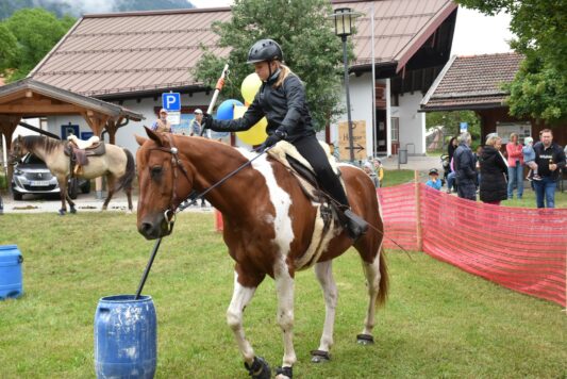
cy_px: 190
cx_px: 284
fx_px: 898
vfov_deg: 23.8
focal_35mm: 57
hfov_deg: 35.0
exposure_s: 1/250
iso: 400
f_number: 8
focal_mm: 38
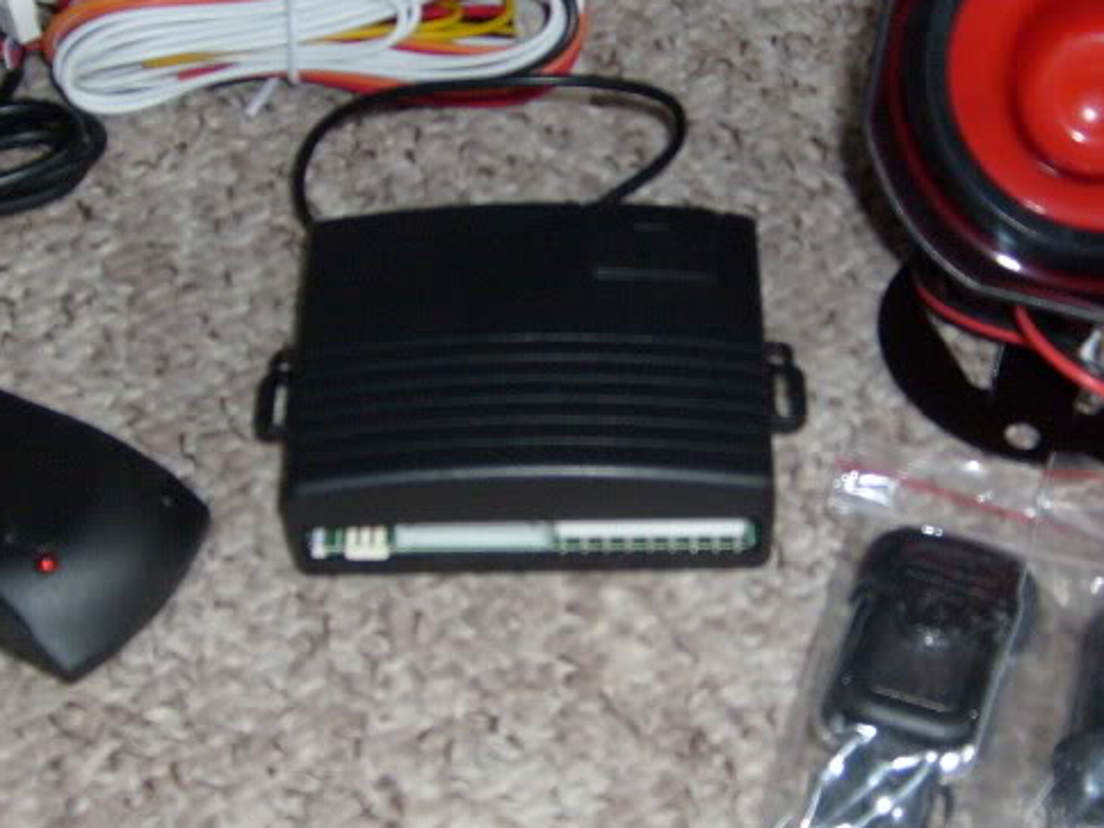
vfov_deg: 19.9
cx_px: 616
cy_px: 433
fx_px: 2360
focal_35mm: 74
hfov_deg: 26.3
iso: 100
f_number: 2.8
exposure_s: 1/45
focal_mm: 5.8
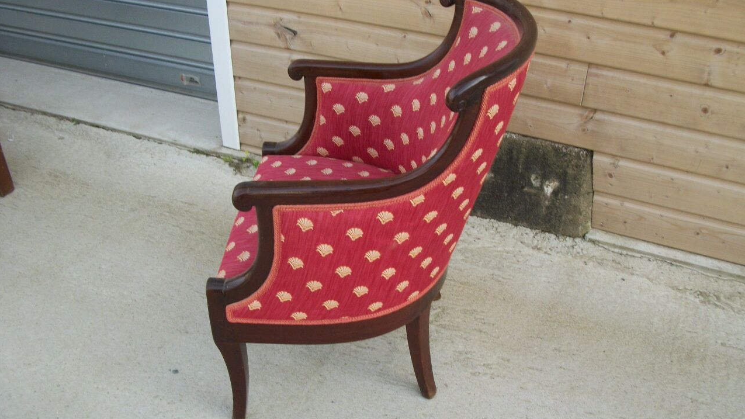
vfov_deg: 33.7
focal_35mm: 35
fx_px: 691
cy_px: 224
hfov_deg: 56.6
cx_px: 372
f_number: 8.8
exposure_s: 1/50
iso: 80
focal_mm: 5.7
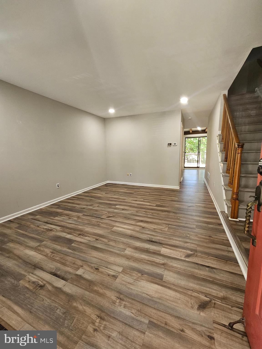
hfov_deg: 89.9
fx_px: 131
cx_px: 131
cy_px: 174
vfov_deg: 106.2
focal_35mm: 13
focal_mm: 2.2
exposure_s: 1/60
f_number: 2.2
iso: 250
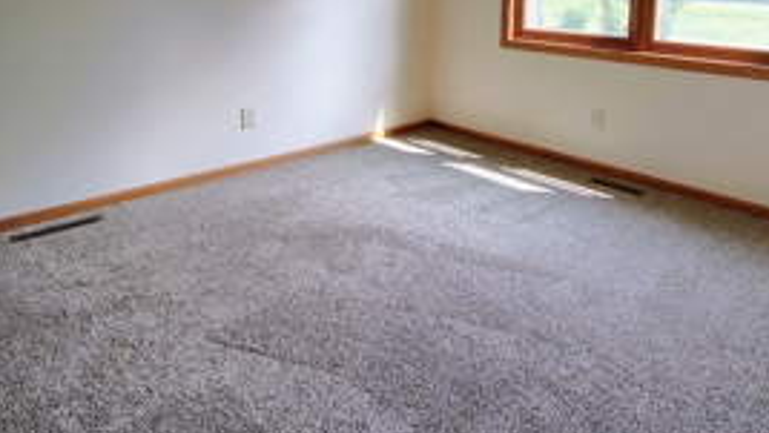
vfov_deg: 40.7
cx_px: 476
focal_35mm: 26
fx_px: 530
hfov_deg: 70.8
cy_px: 34
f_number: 2.2
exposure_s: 1/120
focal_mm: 2.13
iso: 270
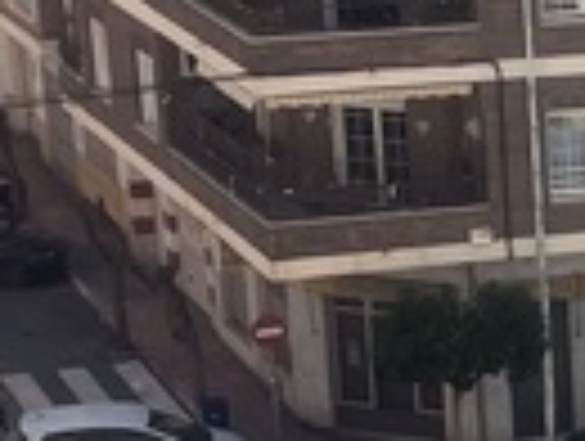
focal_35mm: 180
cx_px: 1071
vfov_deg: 8.2
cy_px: 452
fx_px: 3048
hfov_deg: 10.3
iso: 32
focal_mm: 4.2
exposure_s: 1/3610
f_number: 1.6
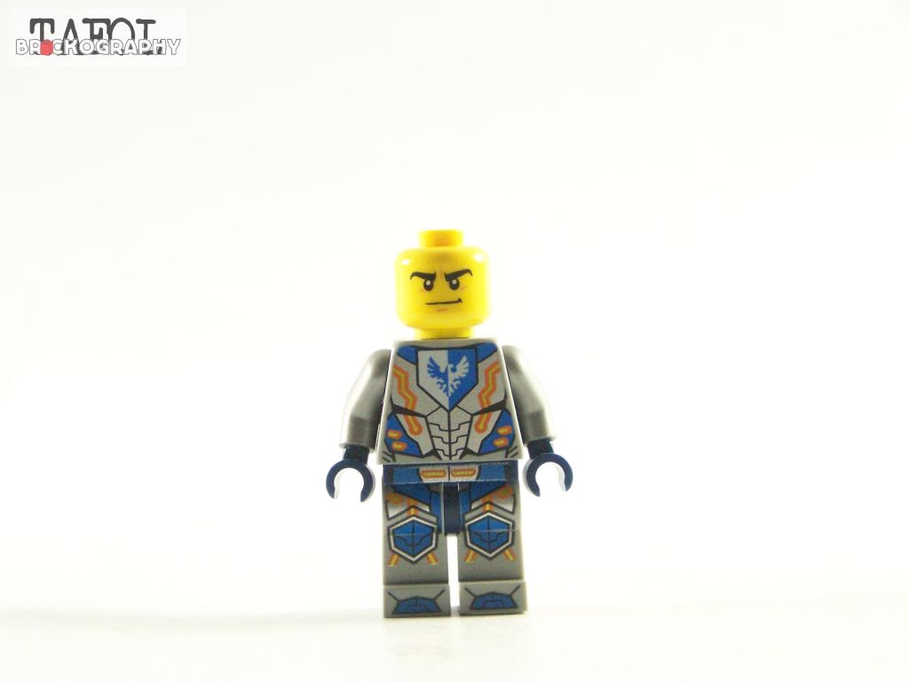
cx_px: 454
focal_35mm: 82
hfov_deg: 23.8
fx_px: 2153
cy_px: 341
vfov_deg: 18.0
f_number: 3.2
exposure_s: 1/60
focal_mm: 13.7
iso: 400
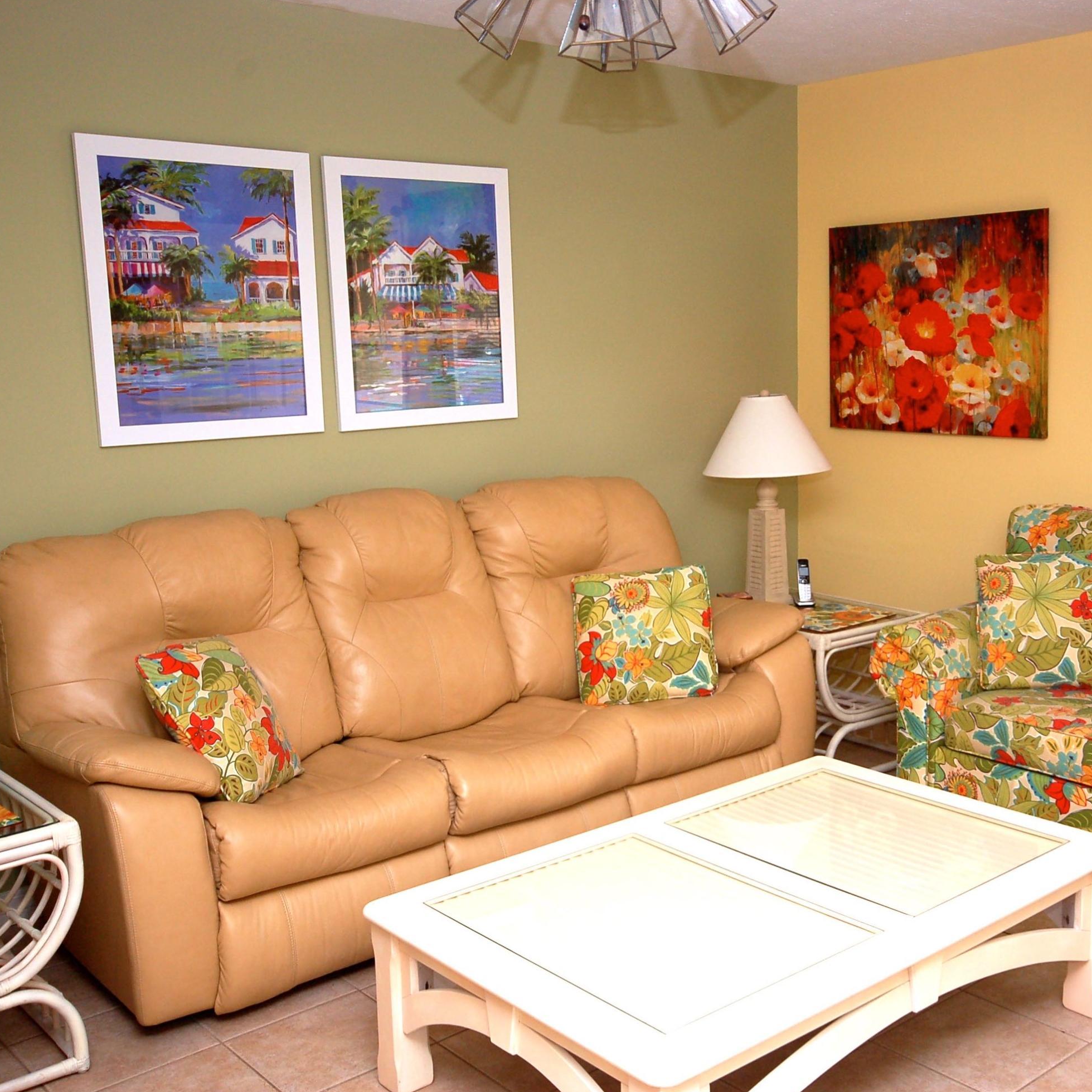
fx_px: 1392
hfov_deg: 42.4
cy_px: 554
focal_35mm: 39
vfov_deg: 42.8
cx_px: 699
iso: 280
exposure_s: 1/60
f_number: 5.6
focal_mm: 20
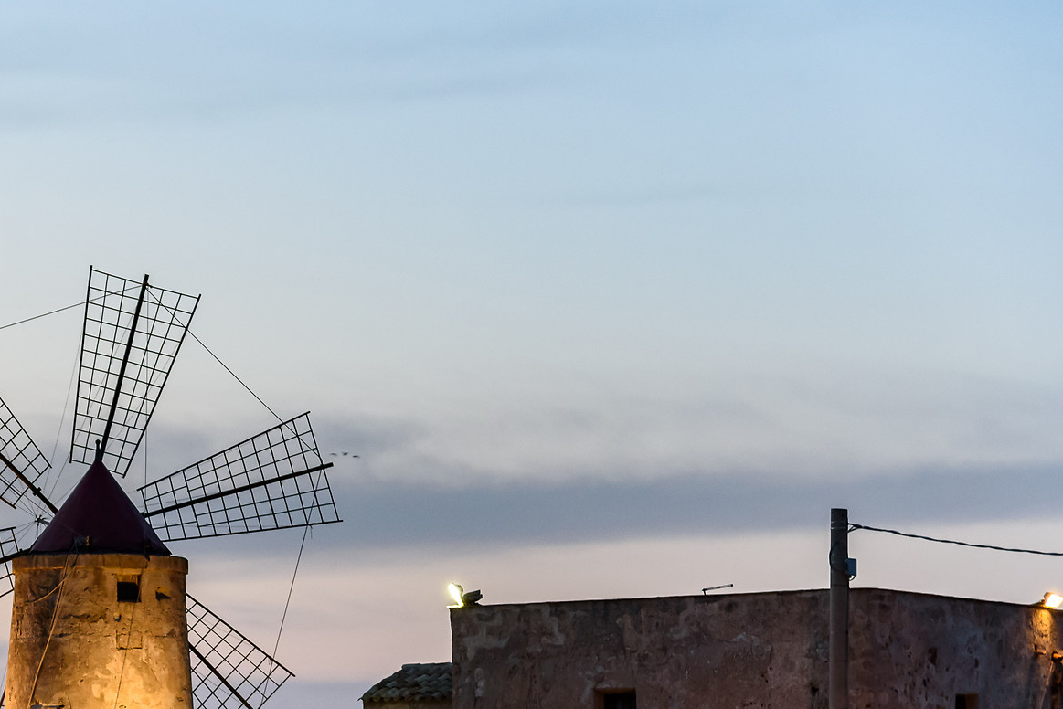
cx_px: 71
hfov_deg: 12.6
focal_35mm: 161
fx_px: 4755
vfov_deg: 8.5
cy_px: 683
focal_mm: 78
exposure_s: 1/25
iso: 1600
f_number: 4.5
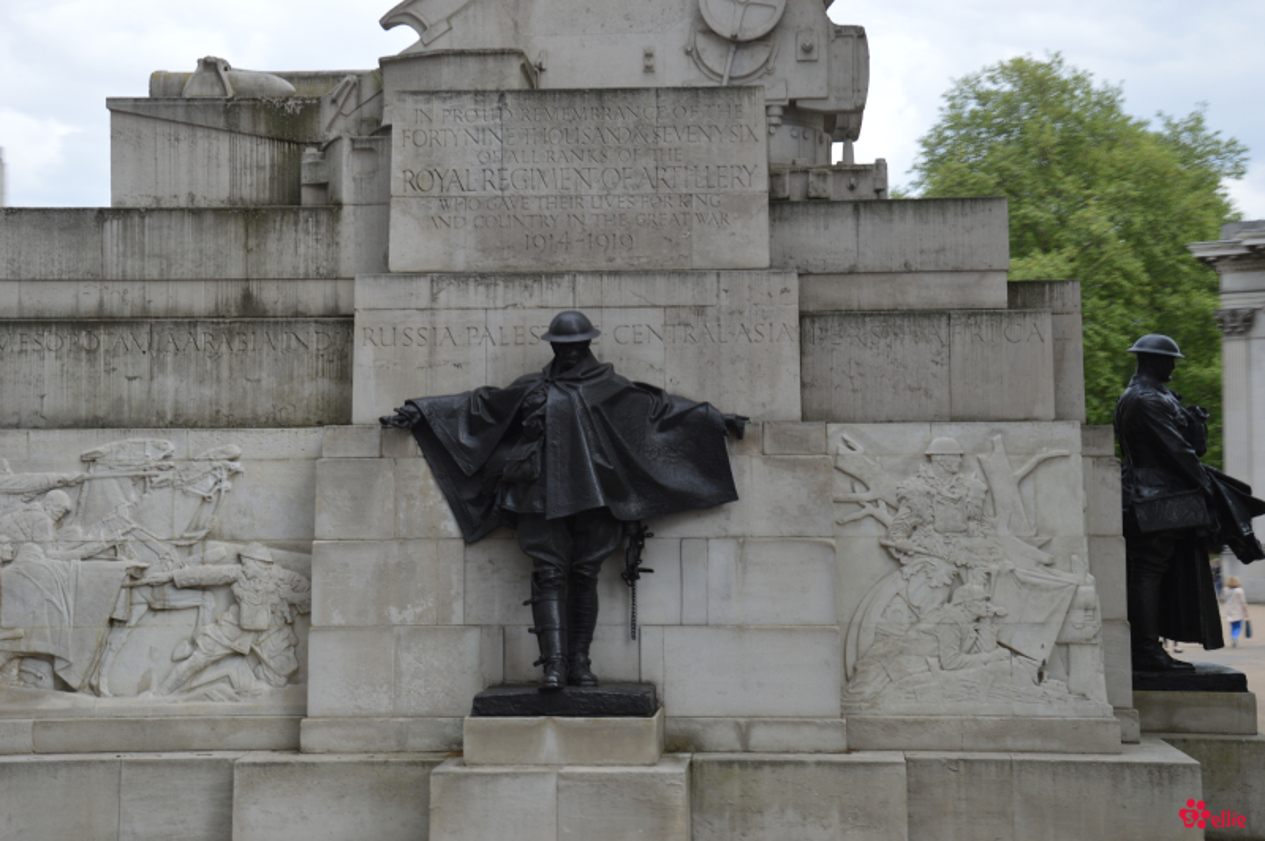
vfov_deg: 22.6
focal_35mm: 60
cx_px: 632
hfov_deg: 33.4
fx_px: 2107
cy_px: 420
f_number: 6.3
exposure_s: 1/160
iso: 100
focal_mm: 40
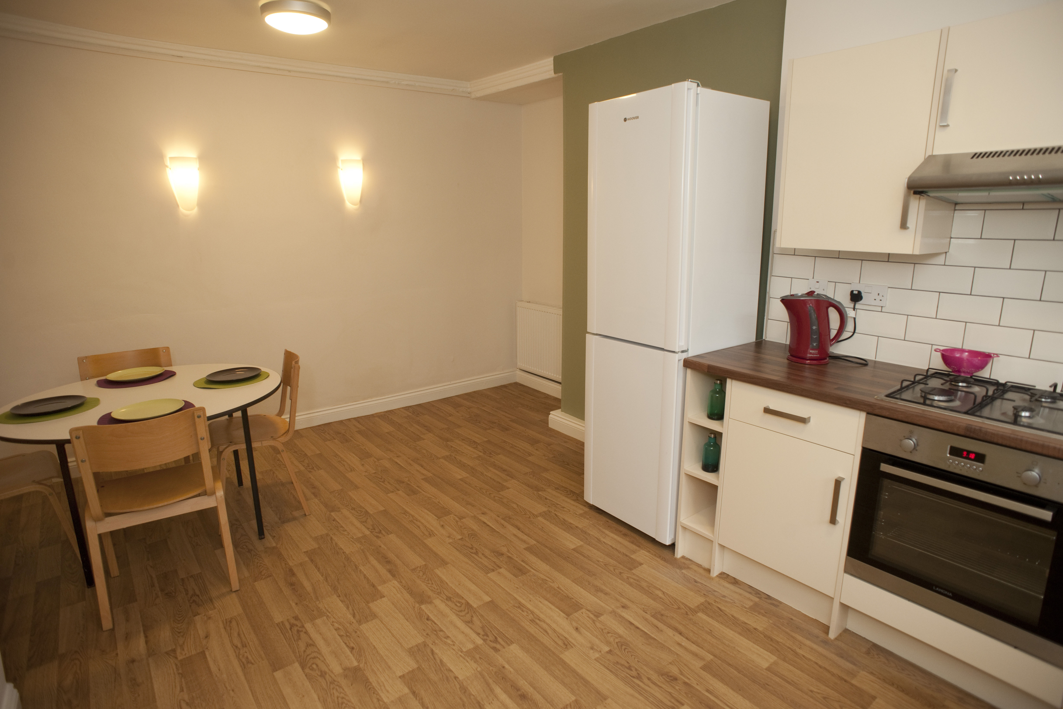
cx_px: 532
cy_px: 354
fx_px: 591
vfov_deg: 61.9
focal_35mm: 20
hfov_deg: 84.0
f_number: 4.5
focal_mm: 20
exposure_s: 1/40
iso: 400
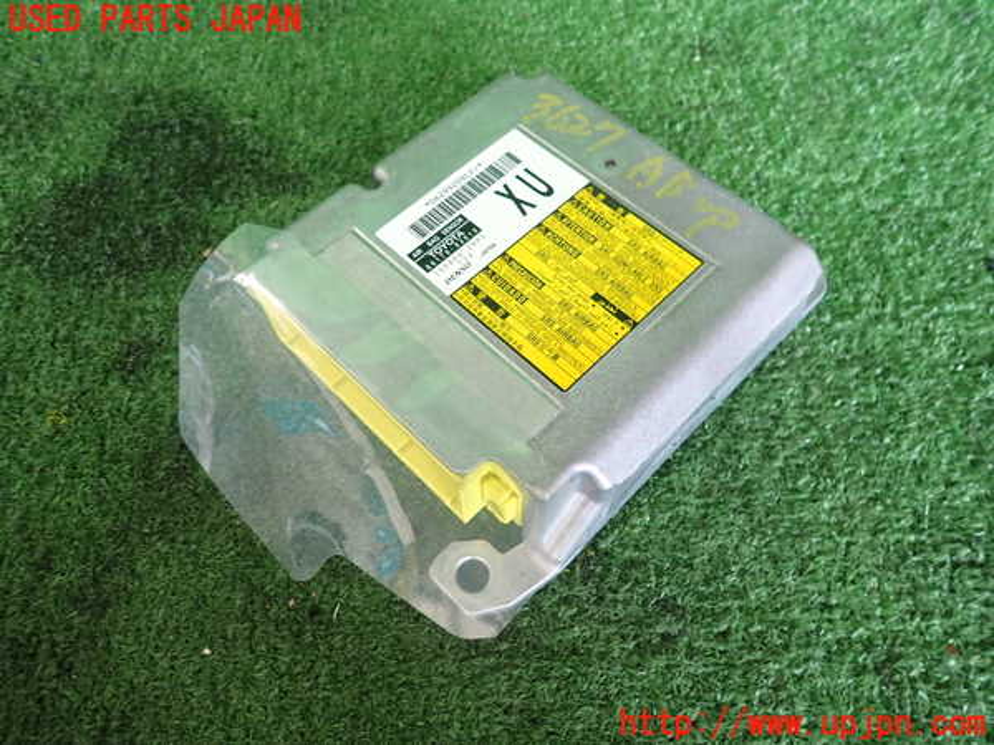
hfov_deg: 69.4
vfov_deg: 54.9
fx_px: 718
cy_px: 372
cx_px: 497
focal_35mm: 25
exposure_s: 1/60
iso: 200
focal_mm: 4.5
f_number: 2
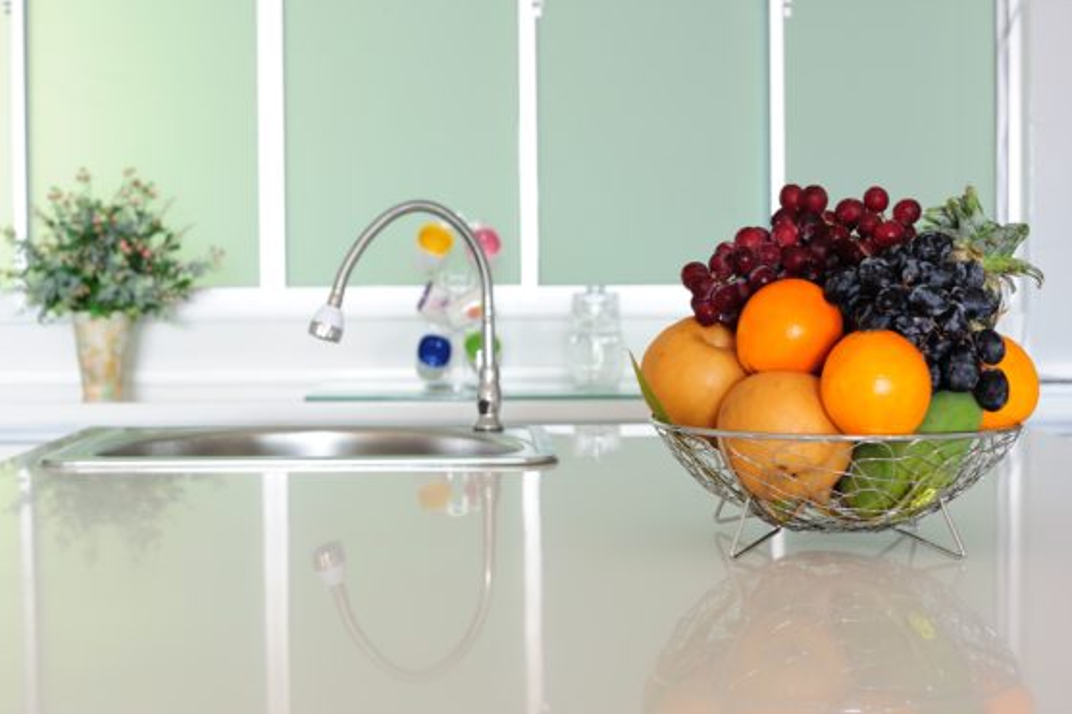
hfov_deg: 35.6
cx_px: 475
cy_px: 330
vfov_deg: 24.2
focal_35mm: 56
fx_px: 1667
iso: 200
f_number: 8
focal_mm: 50
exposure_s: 1/5
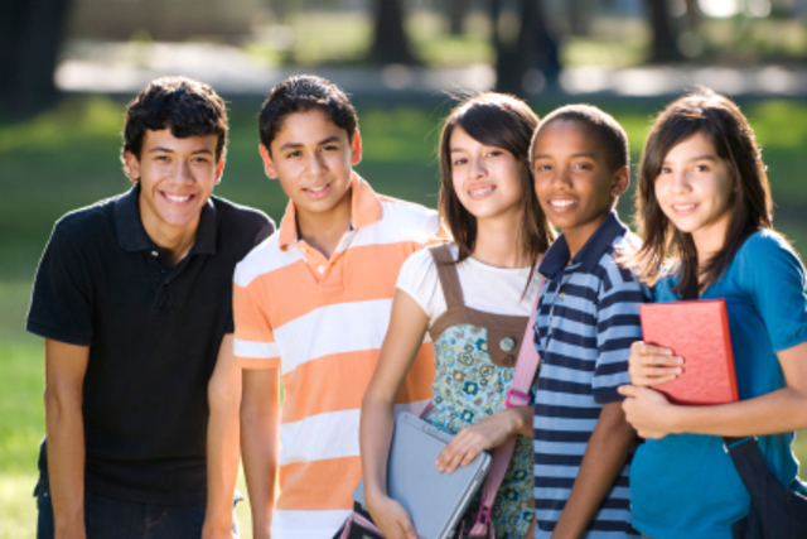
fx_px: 5717
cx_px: 404
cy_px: 270
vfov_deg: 5.4
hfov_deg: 8.1
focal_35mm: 255
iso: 100
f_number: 2.8
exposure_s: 1/160
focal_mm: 170
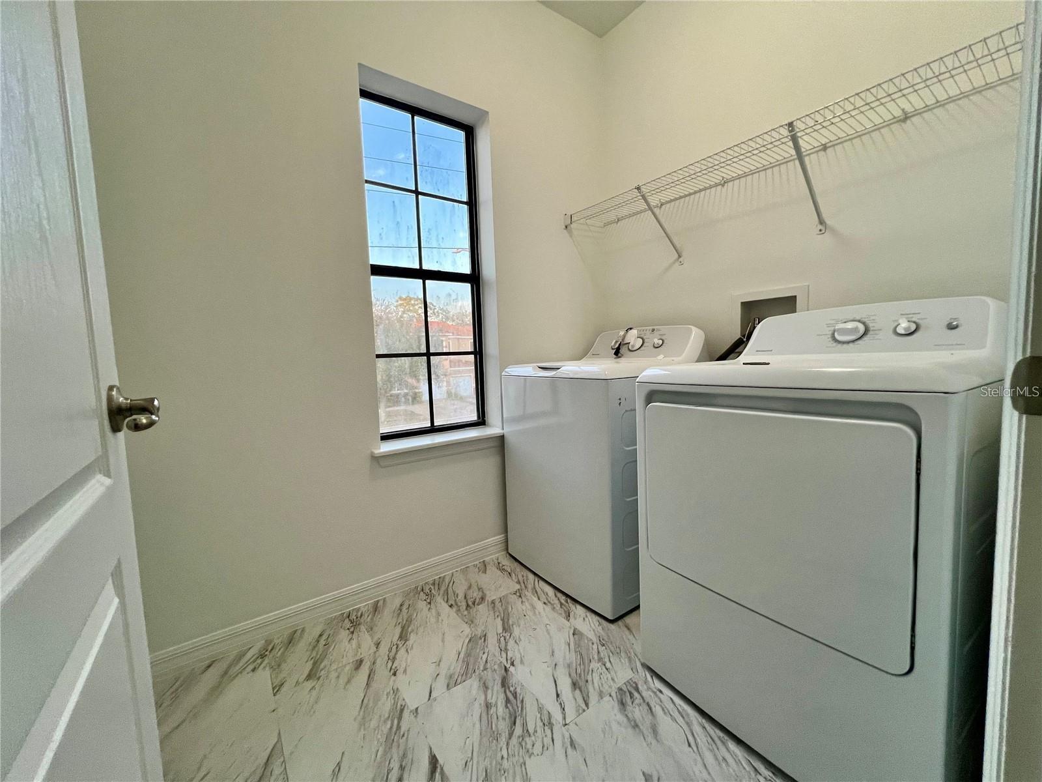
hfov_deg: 106.2
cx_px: 521
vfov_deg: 89.9
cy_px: 391
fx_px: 391
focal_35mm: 13
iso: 200
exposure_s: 1/120
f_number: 1.8
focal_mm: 1.57
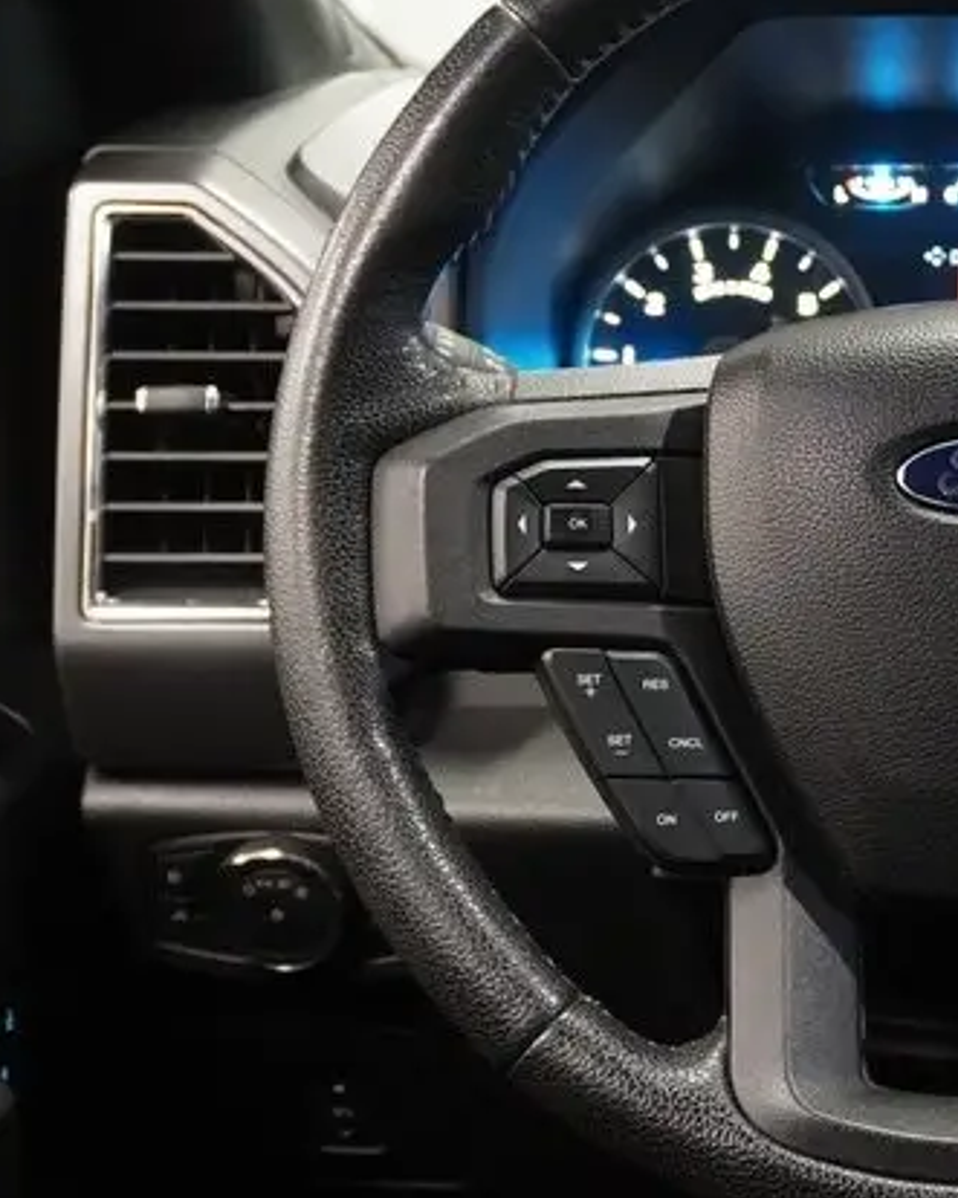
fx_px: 3090
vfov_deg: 21.9
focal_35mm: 87
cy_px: 569
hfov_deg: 17.1
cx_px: 1004
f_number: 4.5
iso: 5000
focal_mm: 25
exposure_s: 1/40
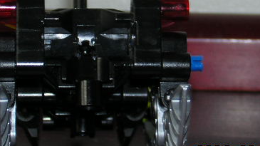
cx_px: 130
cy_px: 16
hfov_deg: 11.3
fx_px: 1316
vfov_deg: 6.3
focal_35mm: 191
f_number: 4.5
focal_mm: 13.1
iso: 100
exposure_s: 1/60.1
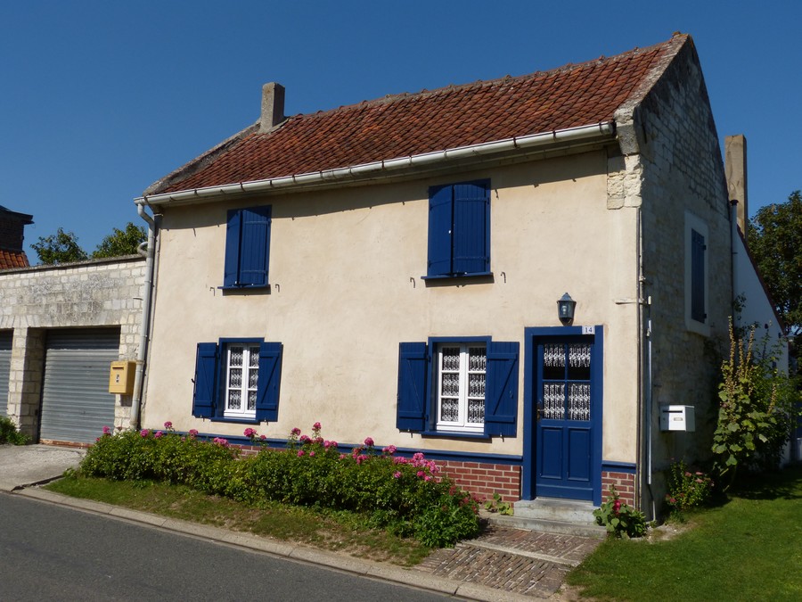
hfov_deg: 52.6
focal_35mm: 35
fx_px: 811
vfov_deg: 40.7
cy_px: 301
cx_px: 401
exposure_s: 1/1600
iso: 100
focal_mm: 6.2
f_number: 4.5
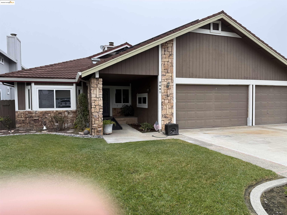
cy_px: 108
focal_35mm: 24
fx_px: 199
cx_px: 144
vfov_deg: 56.8
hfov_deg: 71.6
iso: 80
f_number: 1.78
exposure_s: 1/589
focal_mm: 6.76
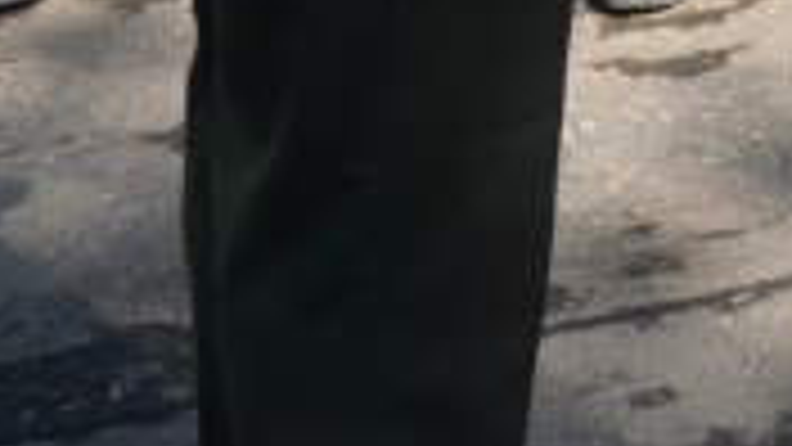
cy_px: -838
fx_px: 4221
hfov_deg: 9.4
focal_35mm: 201
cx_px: 1998
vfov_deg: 5.7
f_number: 11
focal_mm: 22
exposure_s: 1/100
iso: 180
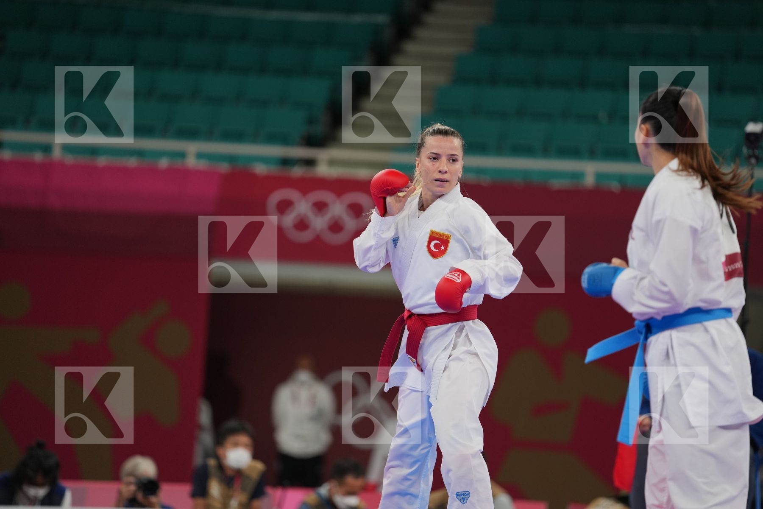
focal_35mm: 200
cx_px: 382
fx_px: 4239
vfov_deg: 6.9
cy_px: 254
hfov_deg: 10.3
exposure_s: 1/1000
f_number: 2.8
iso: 640
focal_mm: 200
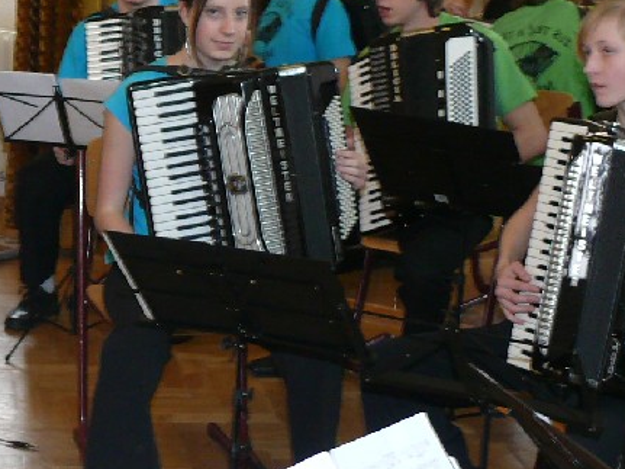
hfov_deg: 18.5
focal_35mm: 103
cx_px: -19
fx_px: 1859
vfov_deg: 14.3
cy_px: 105
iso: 200
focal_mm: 7.8
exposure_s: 1/30
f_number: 2.8
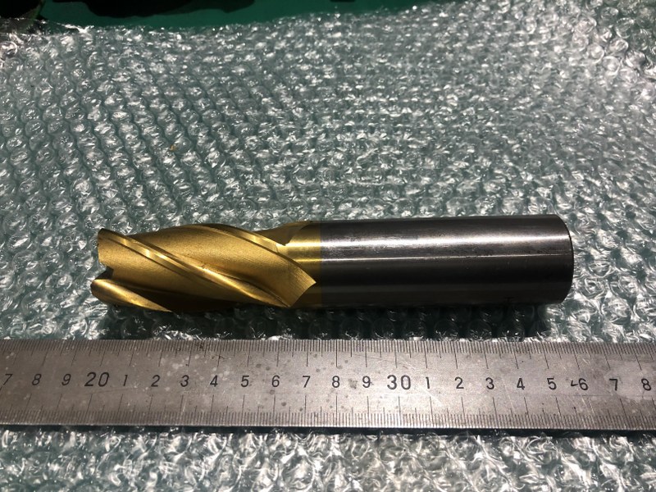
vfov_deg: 49.7
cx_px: 328
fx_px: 531
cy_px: 246
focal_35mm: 28
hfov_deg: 63.4
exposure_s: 1/17
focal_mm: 4
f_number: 1.8
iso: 40
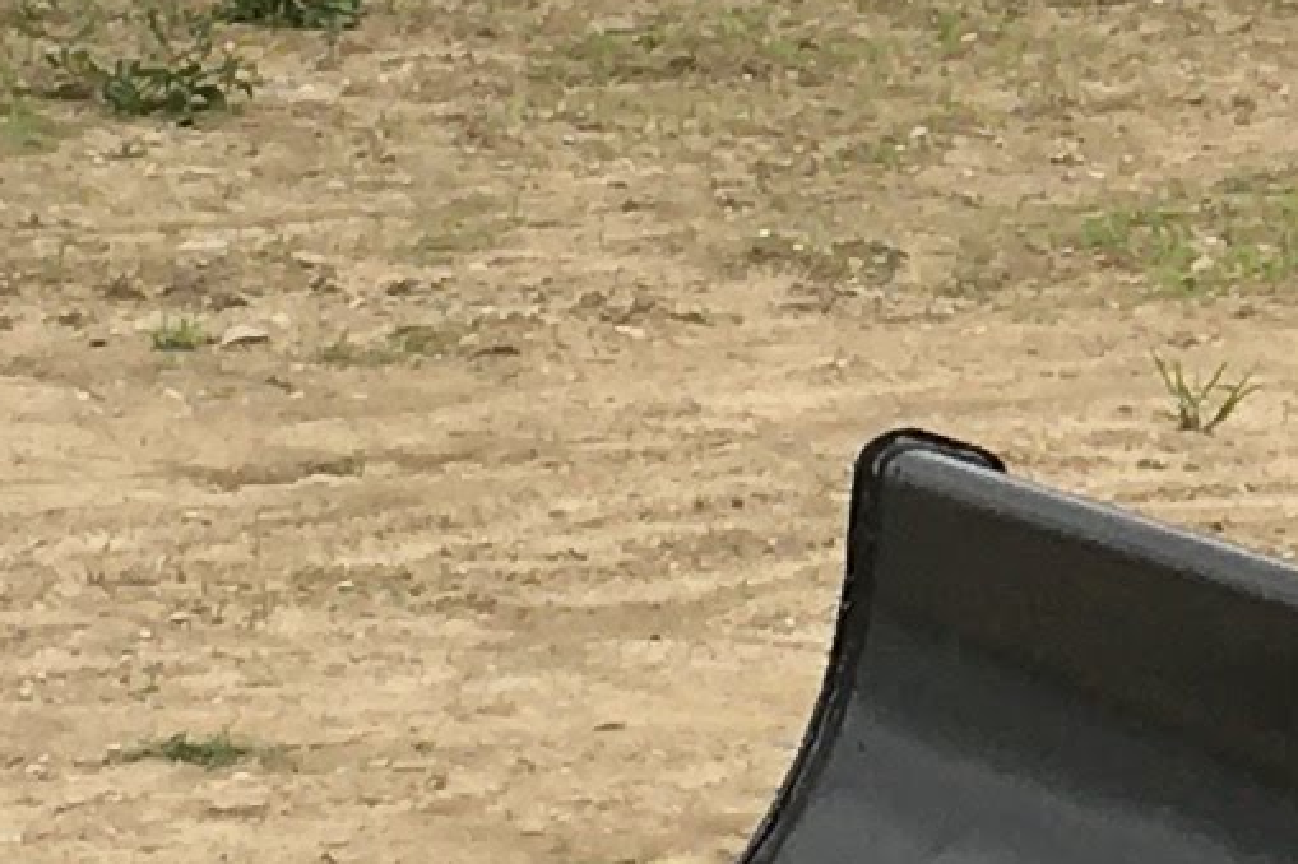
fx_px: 8614
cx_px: 1550
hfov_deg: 8.5
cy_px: -171
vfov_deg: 5.7
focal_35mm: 239
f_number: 2.2
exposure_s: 1/455
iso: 25
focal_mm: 4.15
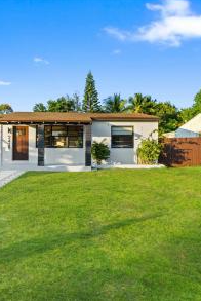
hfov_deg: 54.7
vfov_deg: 76.0
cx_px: 78
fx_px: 192
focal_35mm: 23
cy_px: 149
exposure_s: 1/15
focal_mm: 10
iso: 100
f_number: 9
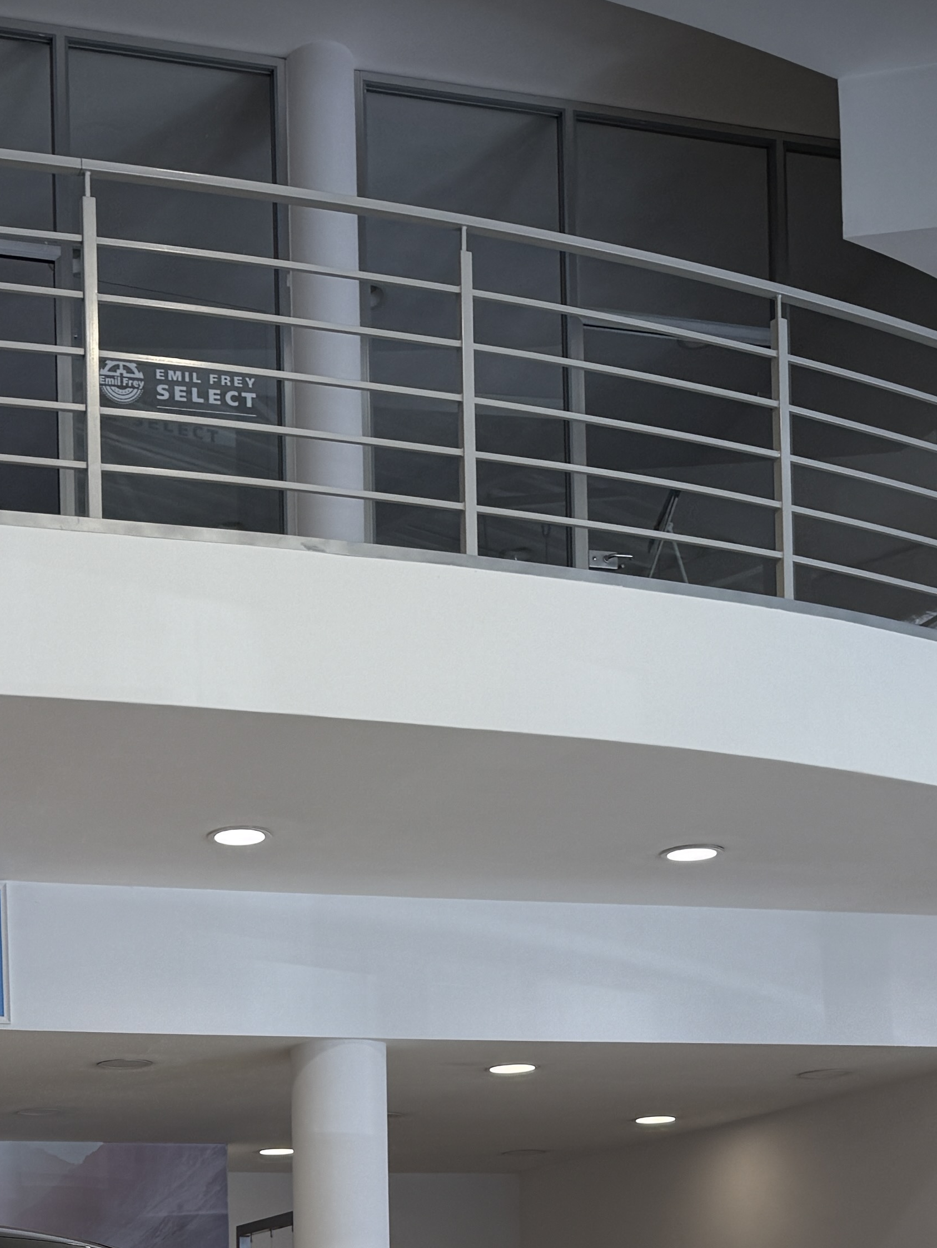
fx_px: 2201
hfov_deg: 23.5
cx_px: 136
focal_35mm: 61
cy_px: 1399
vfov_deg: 28.5
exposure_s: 1/286
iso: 64
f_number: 1.78
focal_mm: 6.76
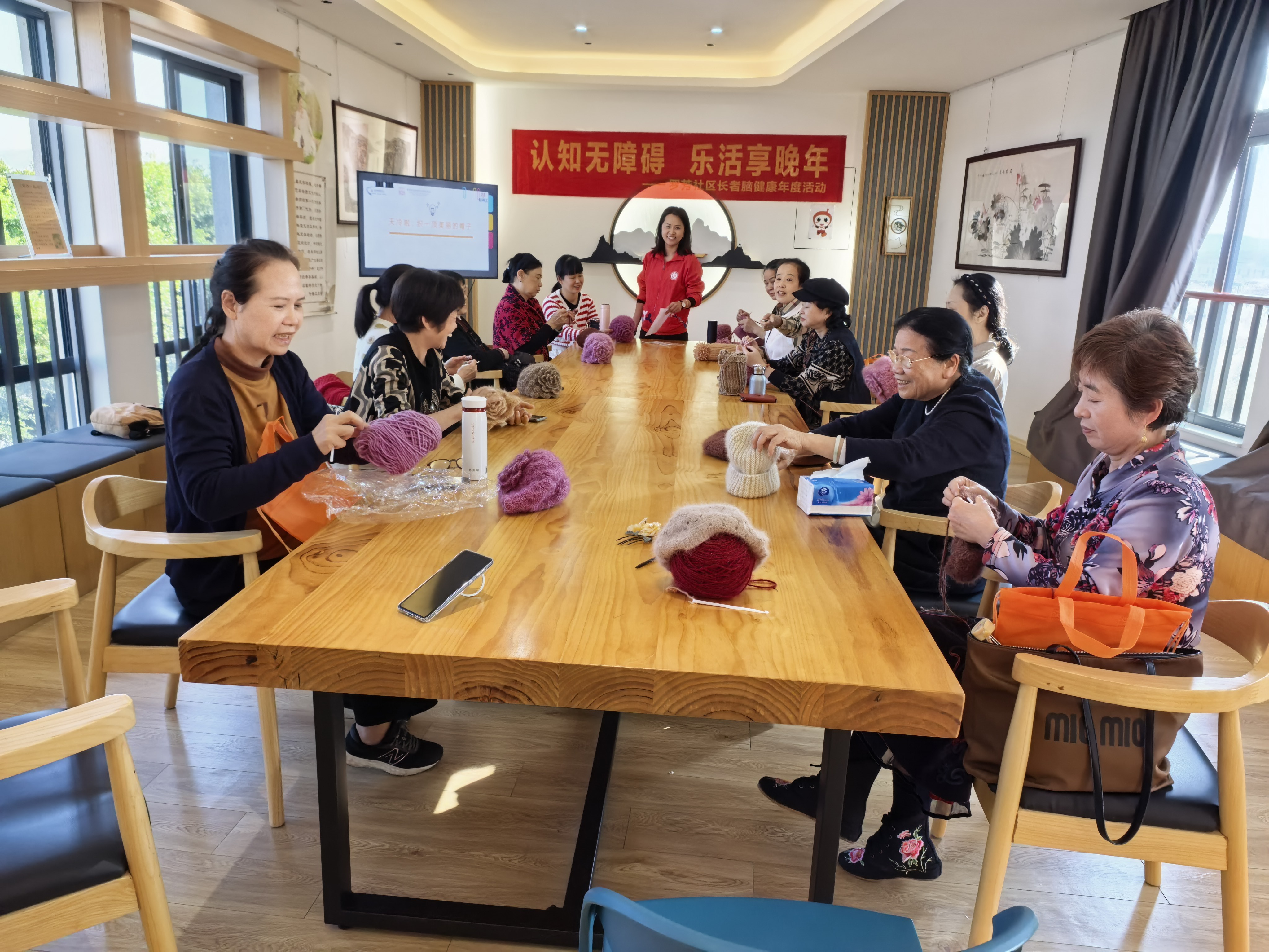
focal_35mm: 24
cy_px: 476
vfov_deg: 56.8
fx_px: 880
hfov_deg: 71.6
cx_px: 634
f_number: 4
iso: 250
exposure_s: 1/100
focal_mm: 5.75
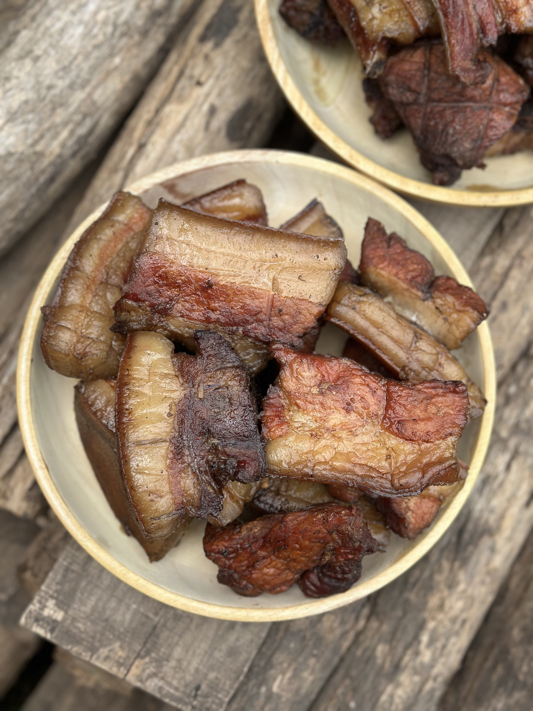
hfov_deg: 30.3
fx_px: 985
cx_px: 266
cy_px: 356
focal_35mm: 48
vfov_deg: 39.7
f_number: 1.78
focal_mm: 6.86
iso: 80
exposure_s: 1/1376
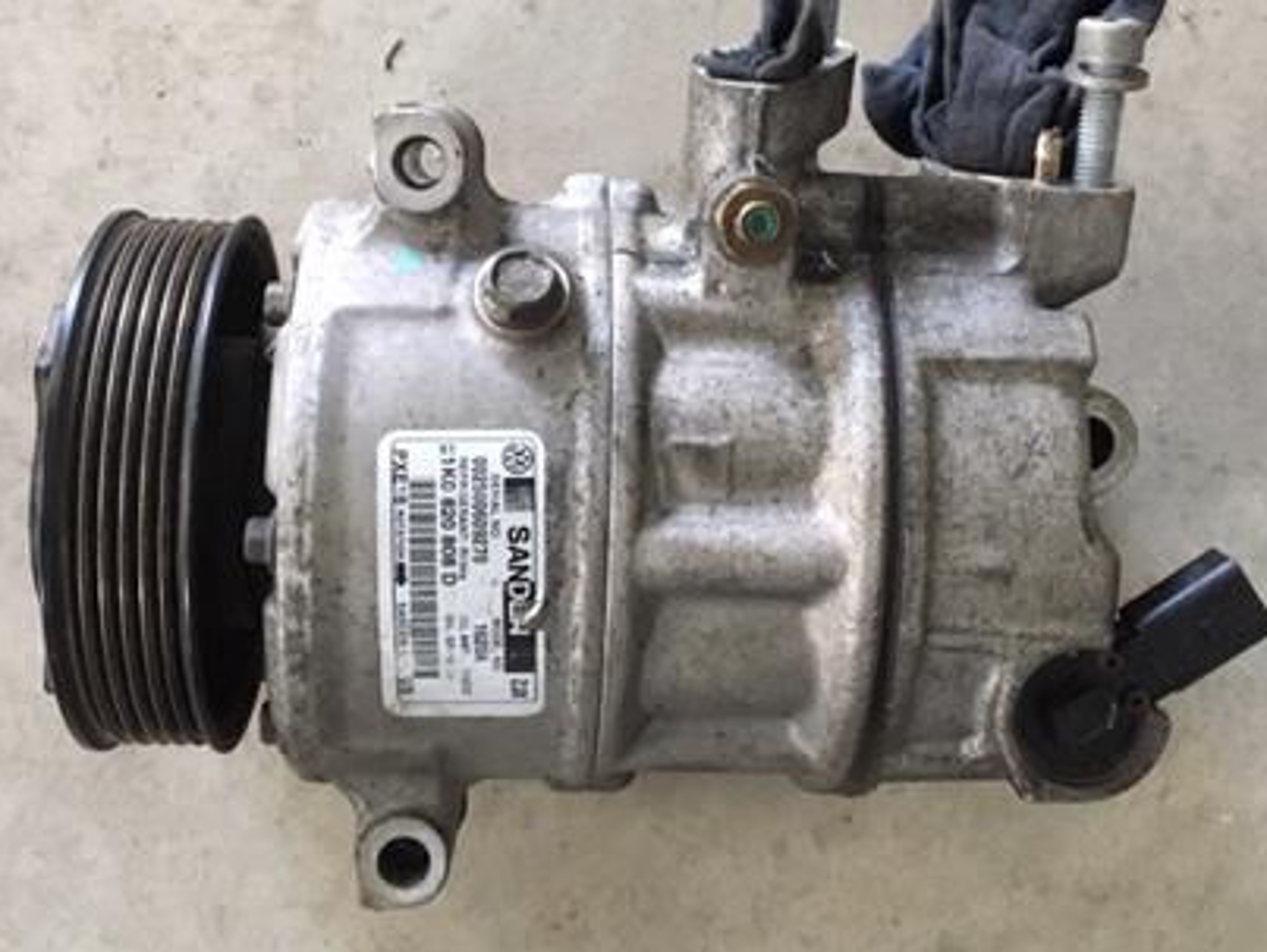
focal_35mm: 46
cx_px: 626
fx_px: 1685
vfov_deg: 31.5
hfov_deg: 41.2
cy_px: 377
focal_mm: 4.15
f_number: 2.2
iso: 200
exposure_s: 1/25
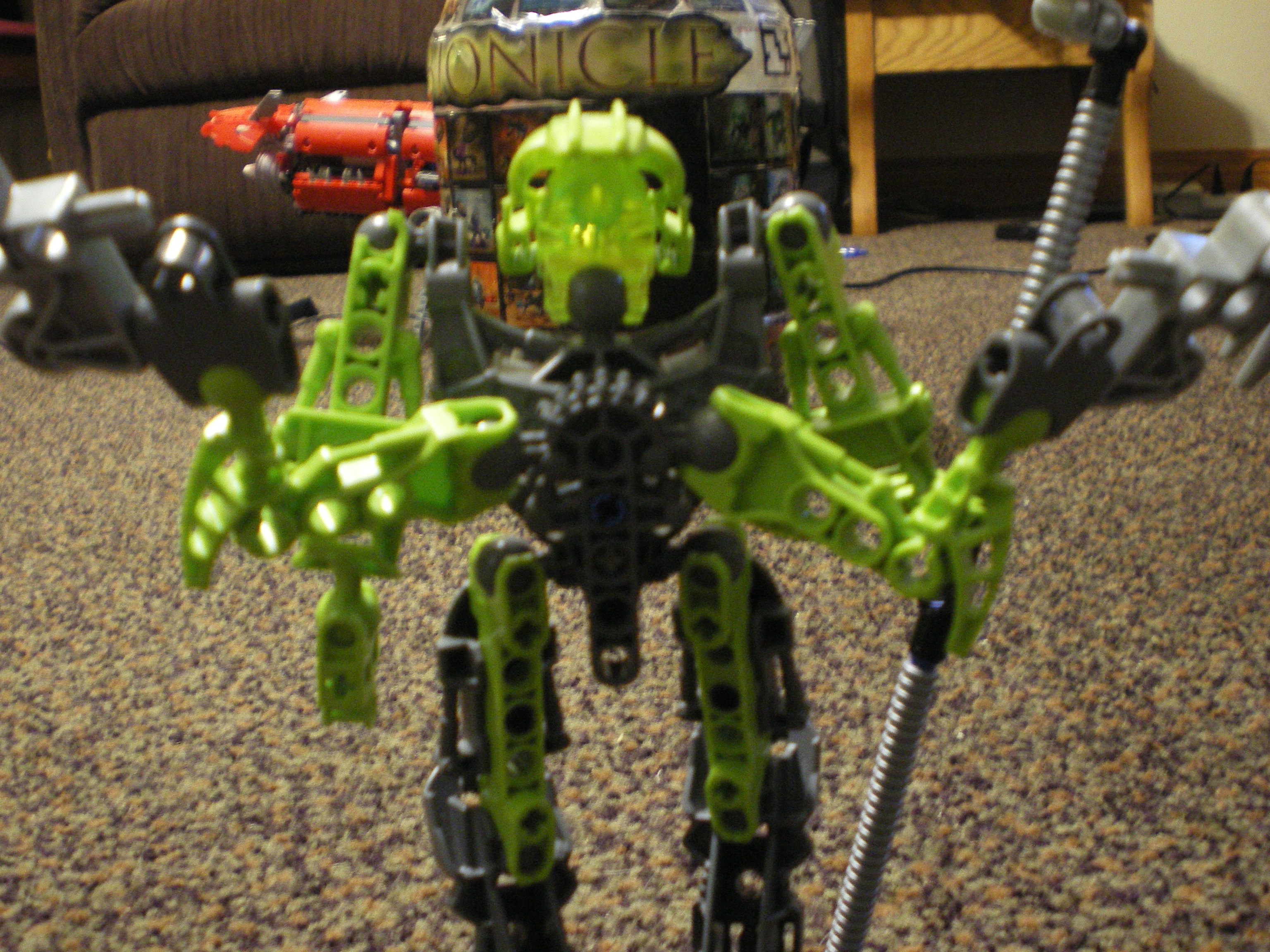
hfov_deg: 49.0
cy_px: 476
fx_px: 1394
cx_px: 635
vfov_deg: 37.7
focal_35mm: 38
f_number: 3.1
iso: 400
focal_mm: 6.3
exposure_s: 1/4
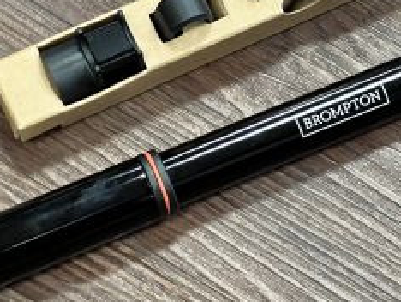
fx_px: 2226
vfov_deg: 7.7
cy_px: -55
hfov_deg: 10.2
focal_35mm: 192
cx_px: 444
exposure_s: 1/50
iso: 500
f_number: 2.8
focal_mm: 9
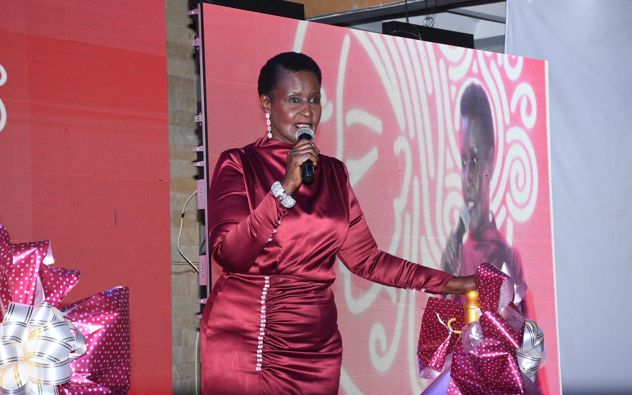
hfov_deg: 22.6
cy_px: 198
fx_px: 1584
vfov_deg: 14.2
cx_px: 315
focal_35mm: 92
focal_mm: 60
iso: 800
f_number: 7.1
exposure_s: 1/400
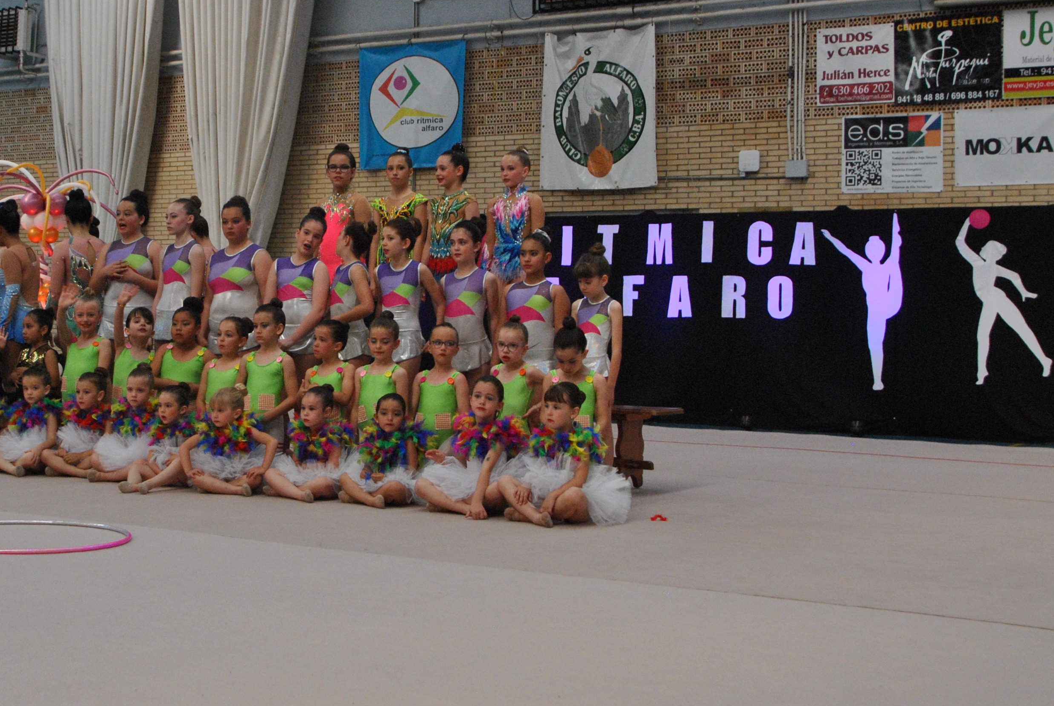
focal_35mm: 59
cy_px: 209
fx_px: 1723
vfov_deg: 23.0
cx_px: 341
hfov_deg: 33.7
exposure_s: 1/160
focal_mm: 25
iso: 800
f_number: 6.3
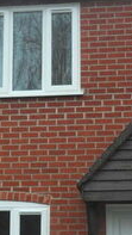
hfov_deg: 13.0
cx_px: 71
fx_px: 578
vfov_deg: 22.8
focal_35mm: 93
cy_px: 163
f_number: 3.3
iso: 80
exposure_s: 1/125
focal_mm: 4.2
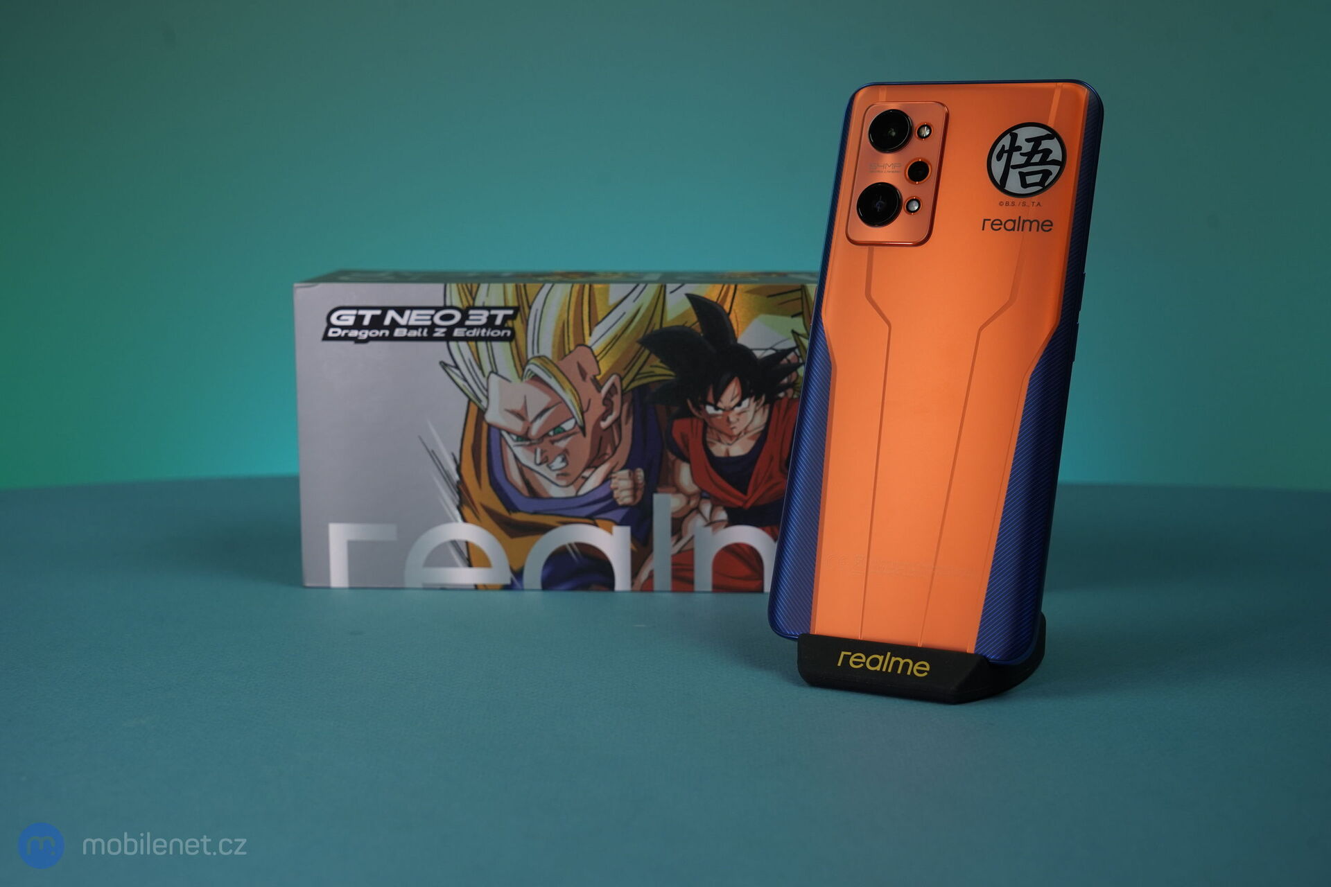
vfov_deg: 27.5
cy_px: 444
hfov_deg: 40.3
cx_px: 666
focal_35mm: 49
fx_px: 1811
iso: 800
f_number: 8
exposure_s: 1/160
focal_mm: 49
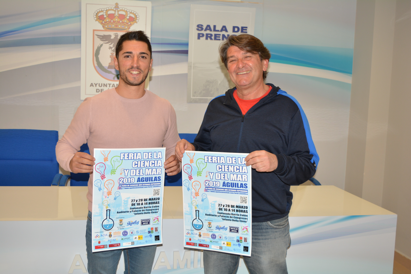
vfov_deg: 31.9
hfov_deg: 46.4
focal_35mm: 42
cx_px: 206
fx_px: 480
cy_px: 137
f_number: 4.2
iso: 400
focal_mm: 28
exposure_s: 1/60
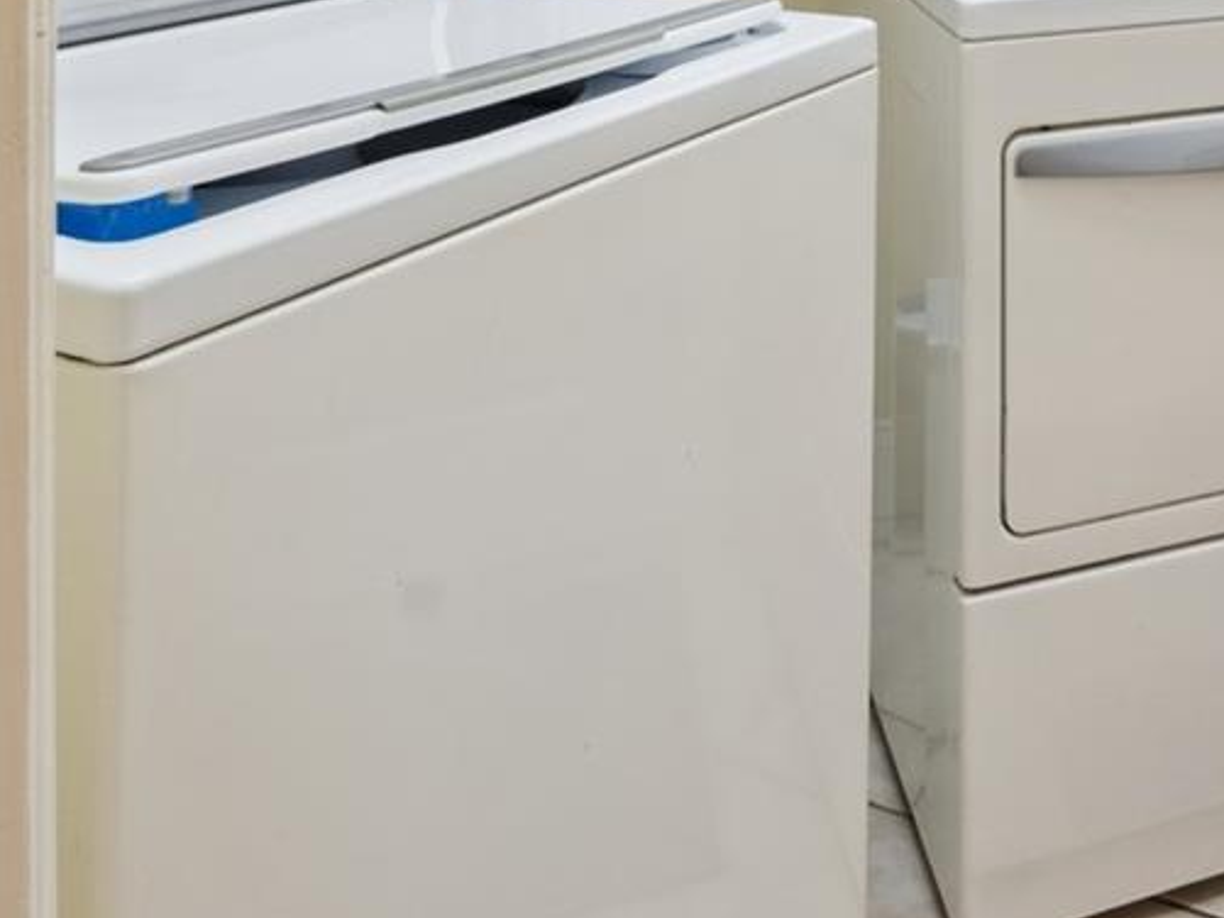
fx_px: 1521
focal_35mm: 43
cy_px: -294
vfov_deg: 27.6
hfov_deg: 40.1
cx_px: 1131
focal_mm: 14
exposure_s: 1/30
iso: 250
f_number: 6.3
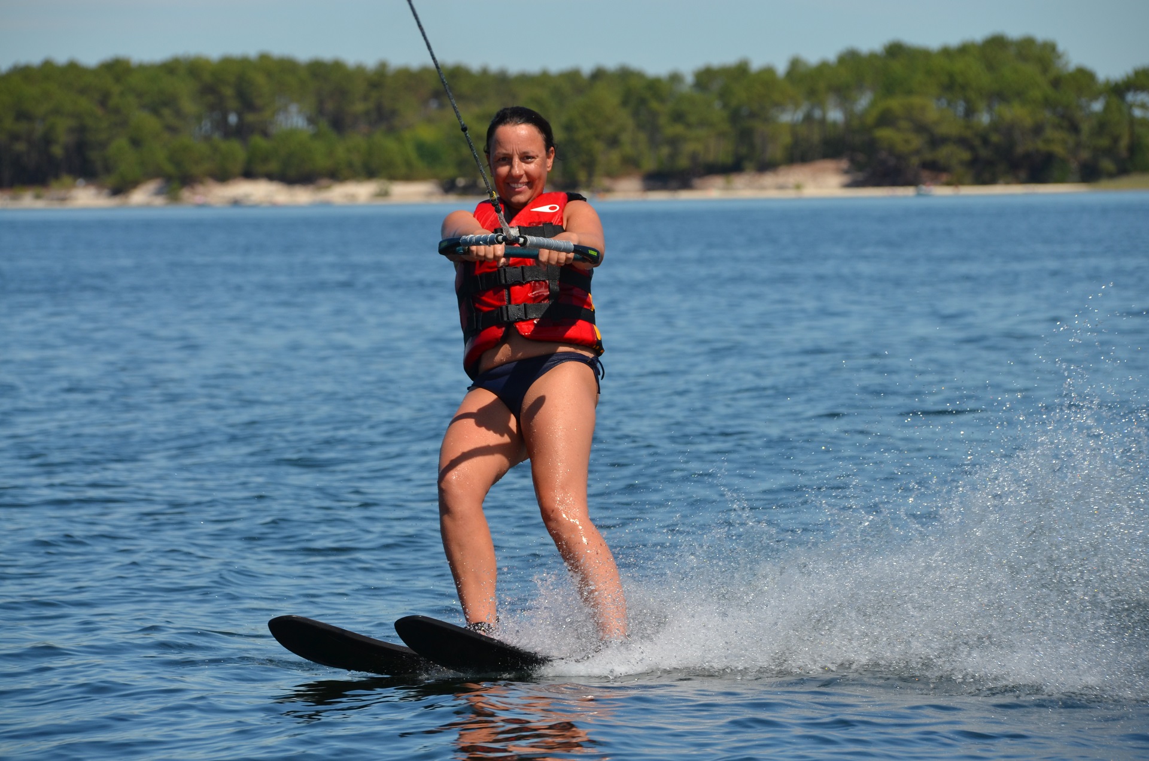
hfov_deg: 8.3
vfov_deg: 5.5
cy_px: 380
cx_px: 574
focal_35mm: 248
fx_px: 7882
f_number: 6.7
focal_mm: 165
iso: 200
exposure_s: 1/750
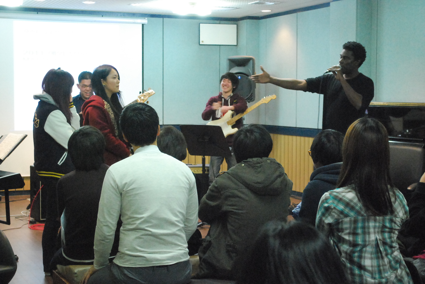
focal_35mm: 66
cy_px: 142
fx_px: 780
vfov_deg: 20.7
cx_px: 212
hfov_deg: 30.5
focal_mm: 44
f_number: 5.3
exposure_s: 1/30
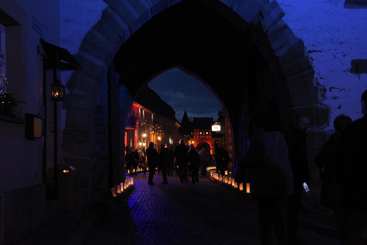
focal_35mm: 45
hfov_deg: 44.0
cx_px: 180
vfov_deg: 30.2
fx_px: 454
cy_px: 124
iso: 2500
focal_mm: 29
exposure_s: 1/30
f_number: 5.6
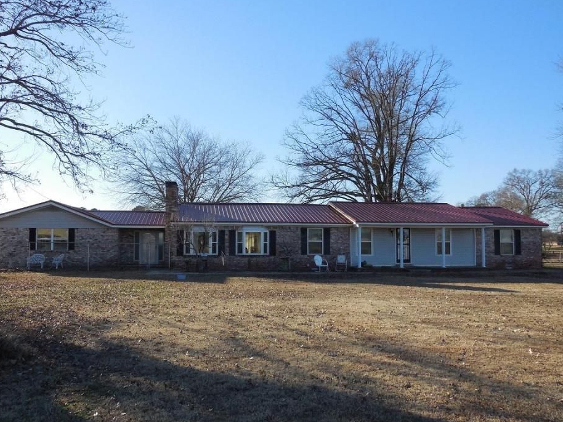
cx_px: 258
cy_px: 218
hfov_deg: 63.3
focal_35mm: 28
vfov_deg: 49.8
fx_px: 456
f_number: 3.1
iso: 125
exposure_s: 1/1000
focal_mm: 4.5
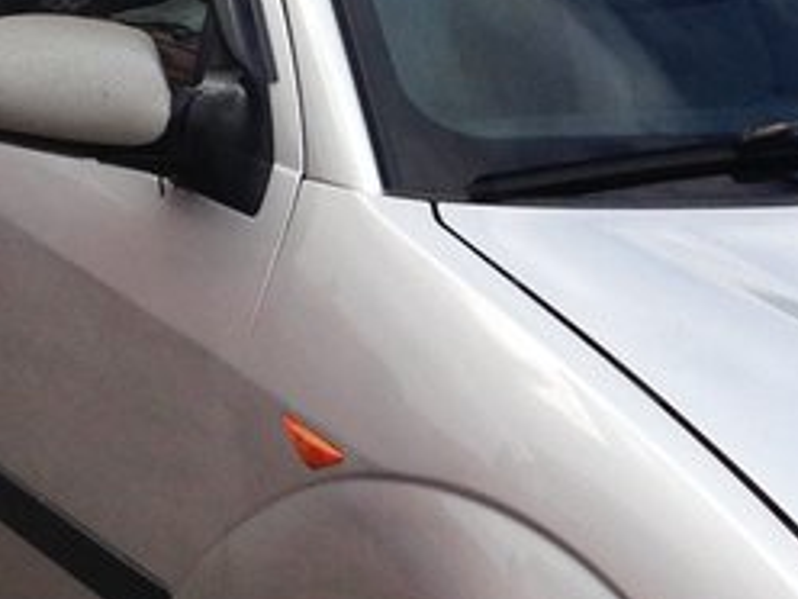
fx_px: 3688
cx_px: 846
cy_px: 448
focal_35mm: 160
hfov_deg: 12.2
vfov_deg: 9.3
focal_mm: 4.12
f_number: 2.4
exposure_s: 1/623
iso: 50
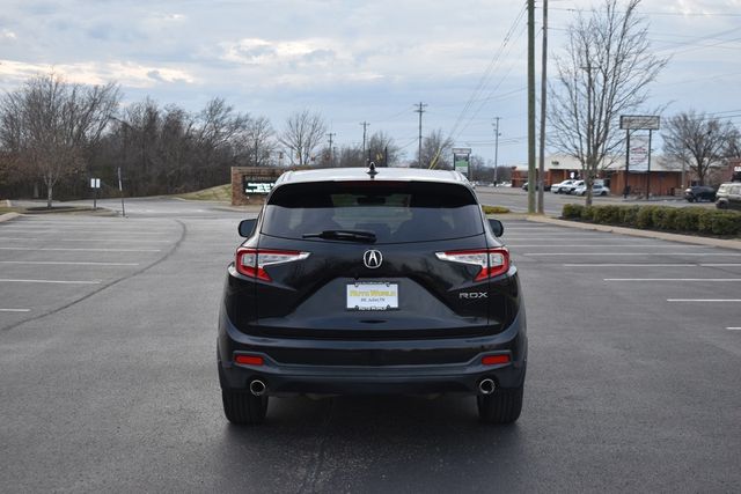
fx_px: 1050
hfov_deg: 38.9
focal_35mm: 51
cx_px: 370
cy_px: 247
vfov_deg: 26.5
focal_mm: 34
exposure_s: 1/250
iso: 360
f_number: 5.6
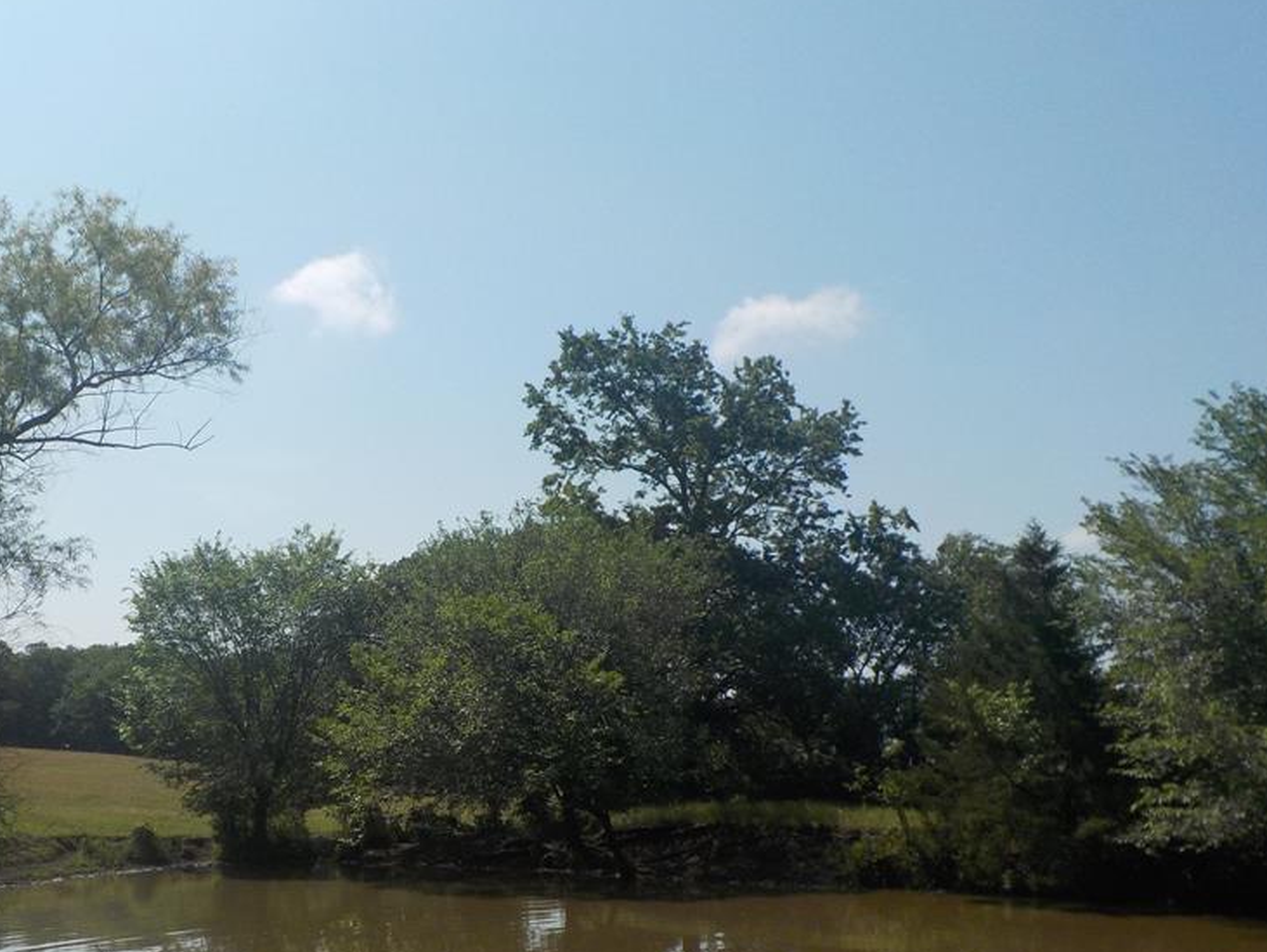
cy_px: 643
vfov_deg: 34.0
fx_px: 1538
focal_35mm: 42
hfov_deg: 44.2
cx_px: 433
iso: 125
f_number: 3.3
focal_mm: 4.1
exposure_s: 1/2000
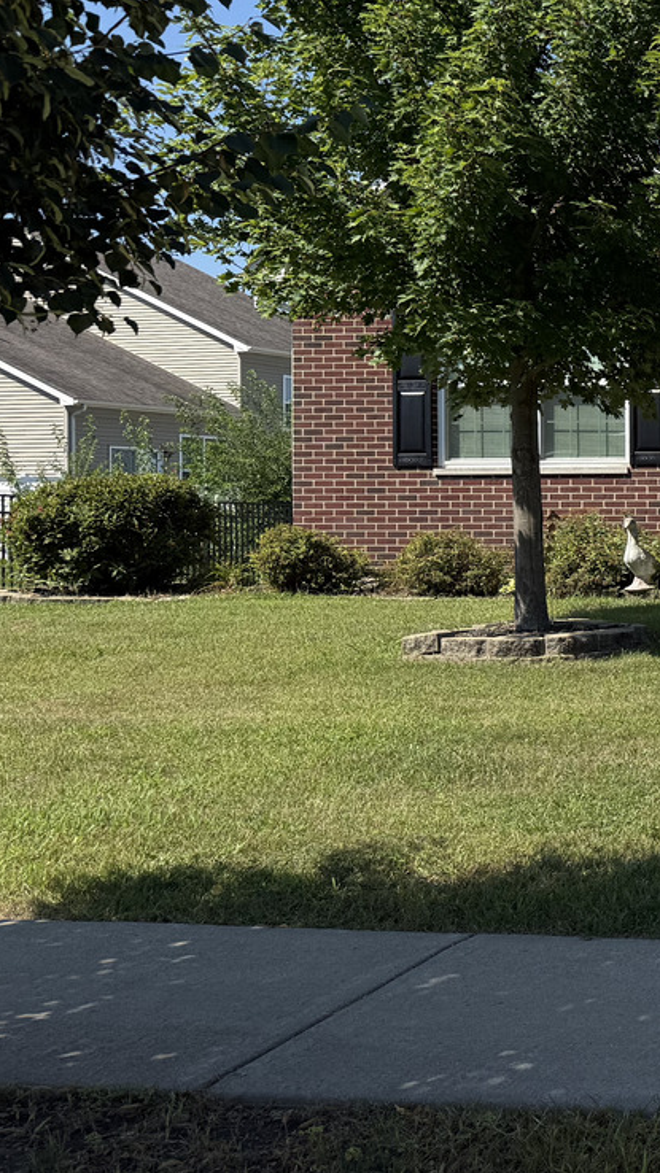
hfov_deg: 19.3
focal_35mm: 51
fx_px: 1587
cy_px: 499
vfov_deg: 40.5
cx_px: 1088
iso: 80
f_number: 1.78
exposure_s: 1/5319
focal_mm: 6.76
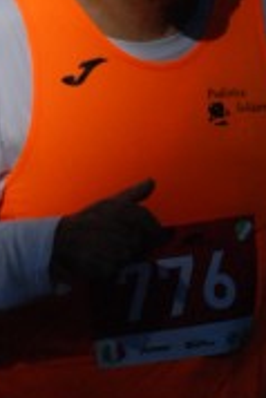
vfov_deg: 4.5
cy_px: 132
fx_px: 5044
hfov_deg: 3.0
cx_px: 164
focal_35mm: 456
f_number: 9
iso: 1000
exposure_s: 1/2000
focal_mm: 90
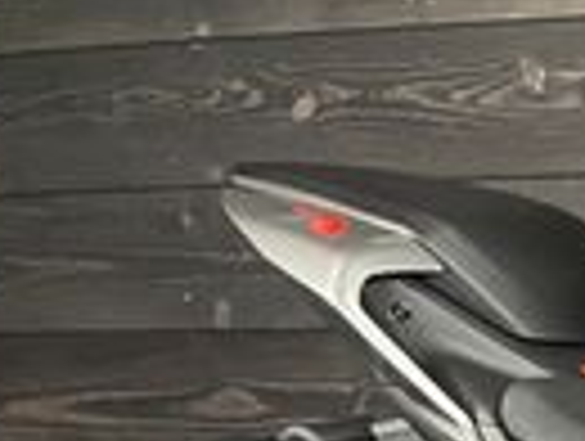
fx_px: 2167
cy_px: 738
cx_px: 1372
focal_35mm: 128
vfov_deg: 11.0
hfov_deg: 12.4
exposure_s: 1/33
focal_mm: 4.2
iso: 640
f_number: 1.6
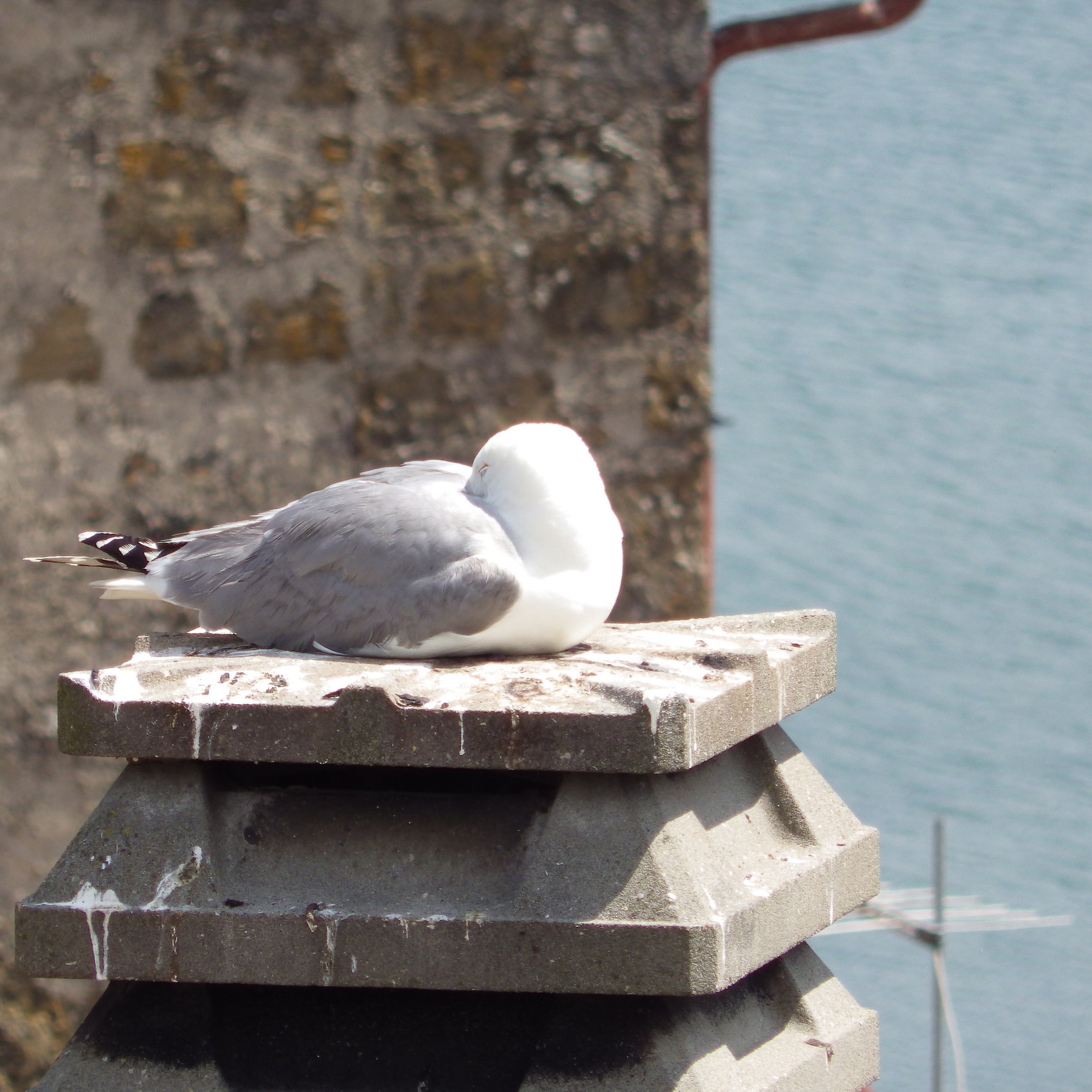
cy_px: 545
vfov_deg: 2.6
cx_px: 533
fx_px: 24448
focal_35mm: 685
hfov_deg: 2.6
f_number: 5.9
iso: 100
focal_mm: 104
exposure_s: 1/250
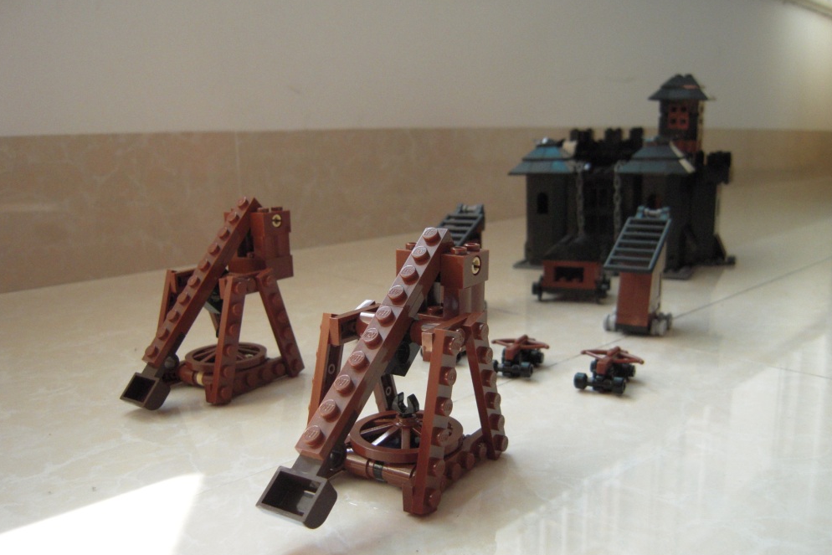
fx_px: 693
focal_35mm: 30
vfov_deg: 43.6
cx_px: 423
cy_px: 300
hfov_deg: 61.9
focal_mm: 5
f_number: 2.7
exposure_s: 1/400
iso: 400
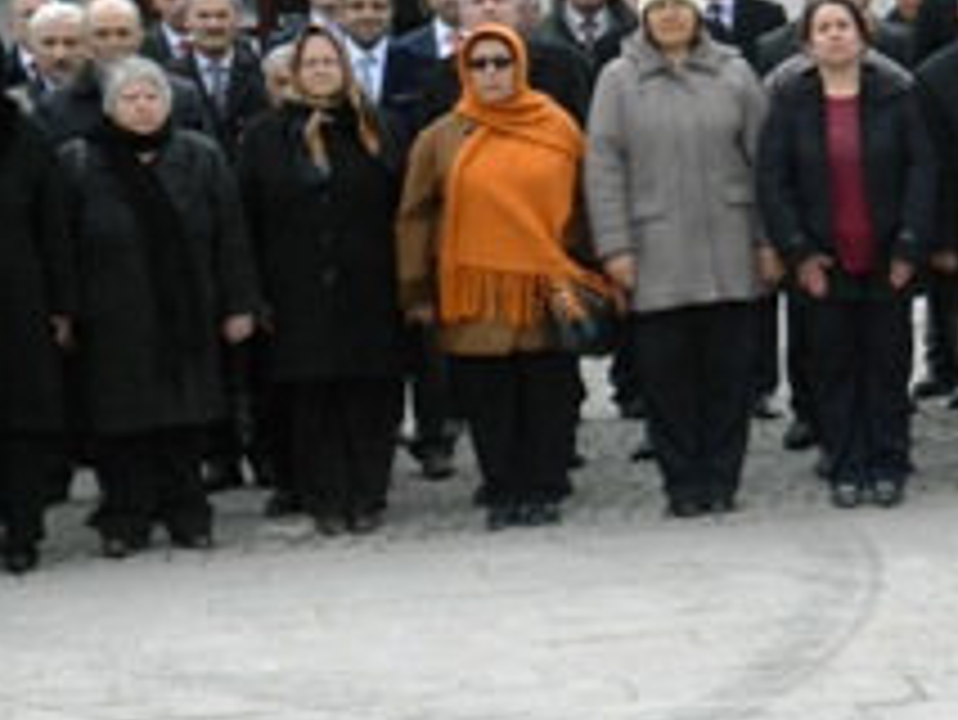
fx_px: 3904
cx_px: 1070
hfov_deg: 13.7
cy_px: 310
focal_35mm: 141
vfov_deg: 10.5
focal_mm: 8.4
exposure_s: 1/320
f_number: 3.6
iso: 100
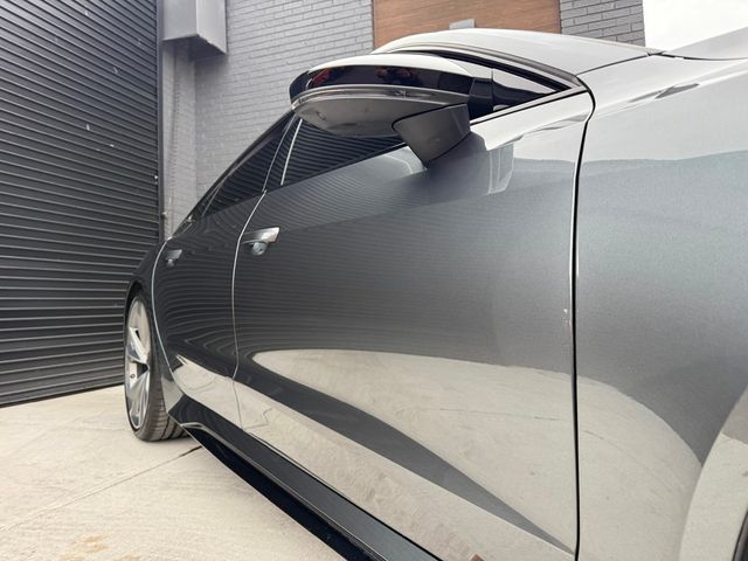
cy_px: 280
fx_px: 519
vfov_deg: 56.8
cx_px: 374
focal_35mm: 24
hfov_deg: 71.6
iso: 100
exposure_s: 1/251
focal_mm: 6.76
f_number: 1.78
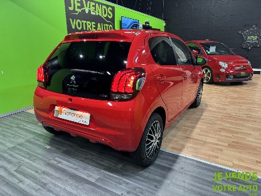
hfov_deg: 71.6
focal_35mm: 24
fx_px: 181
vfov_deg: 56.8
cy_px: 98
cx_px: 130
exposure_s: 1/50
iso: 400
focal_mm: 6.76
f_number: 1.78
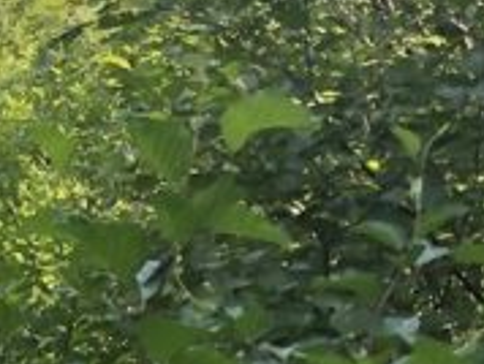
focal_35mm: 161
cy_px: 285
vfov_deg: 9.2
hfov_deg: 11.2
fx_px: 2254
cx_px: -460
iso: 20
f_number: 1.8
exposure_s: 1/306
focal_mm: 3.99
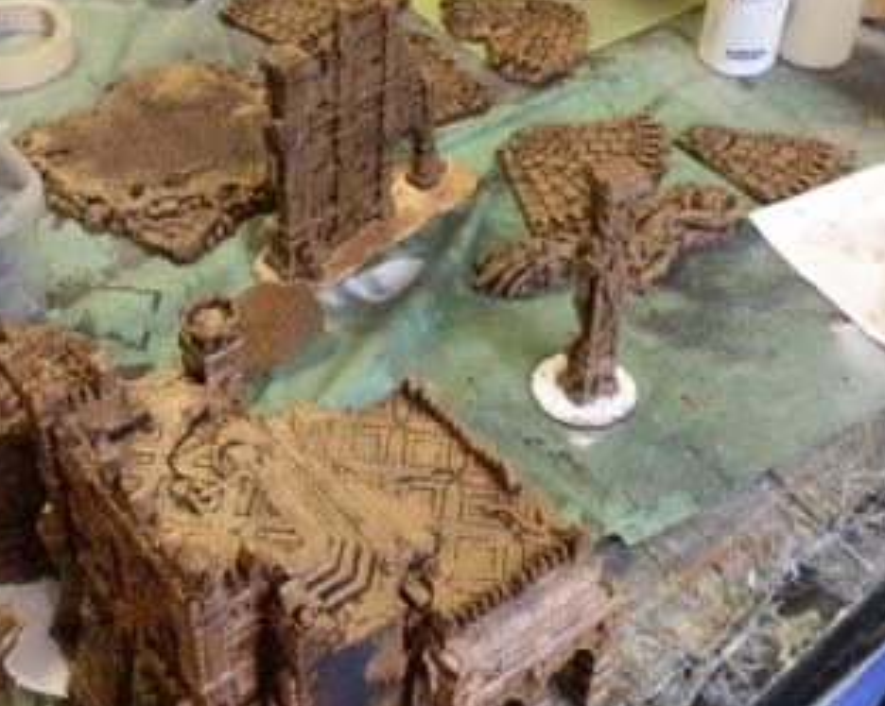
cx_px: 261
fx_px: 1230
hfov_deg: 38.9
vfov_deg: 32.0
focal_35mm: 47
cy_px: 289
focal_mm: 5
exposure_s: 1/20
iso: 400
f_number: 3.1
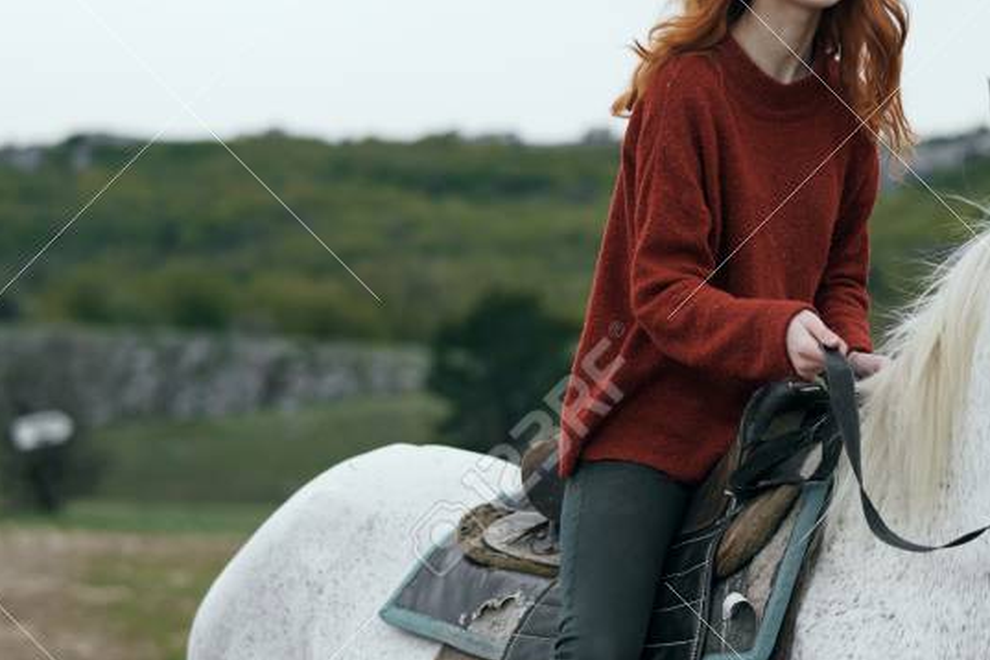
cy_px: 384
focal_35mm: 121
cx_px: 863
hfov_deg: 16.7
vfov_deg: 11.3
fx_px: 3327
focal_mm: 50
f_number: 1.7
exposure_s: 1/250
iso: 50
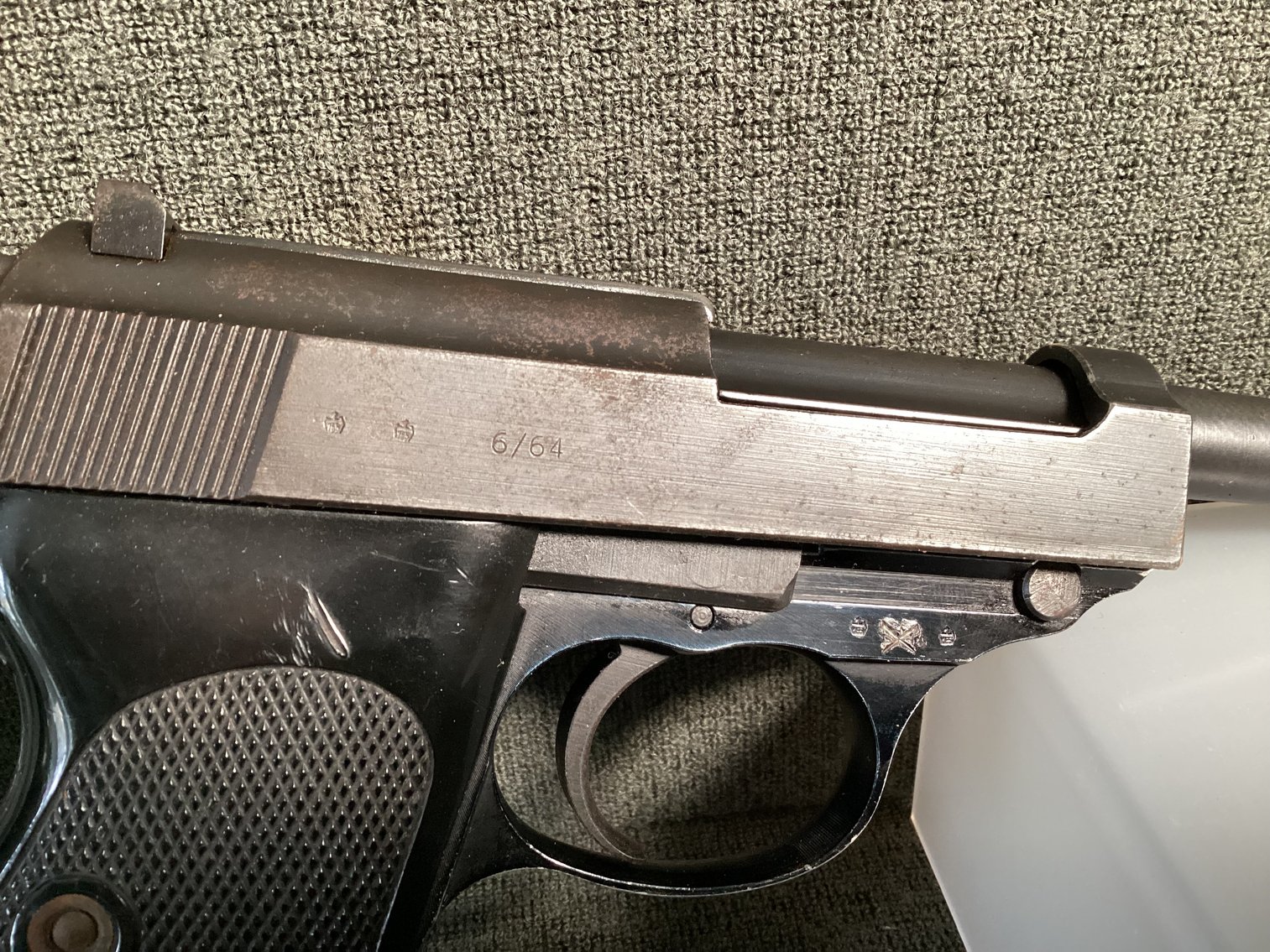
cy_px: 476
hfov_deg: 58.3
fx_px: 1137
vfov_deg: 45.4
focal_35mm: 31
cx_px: 635
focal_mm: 3.3
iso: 250
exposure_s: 1/40
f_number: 2.4
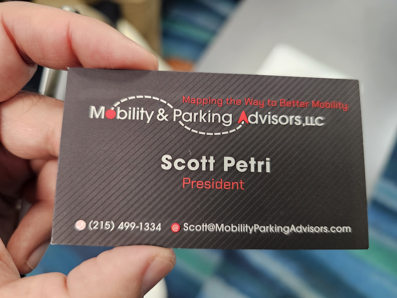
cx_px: 198
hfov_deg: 73.9
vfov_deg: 58.9
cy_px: 149
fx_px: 264
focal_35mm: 23
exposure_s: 1/60
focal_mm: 6.3
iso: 500
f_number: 1.7
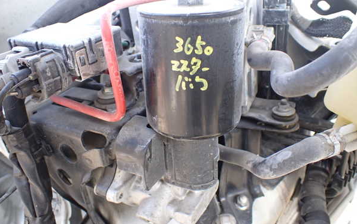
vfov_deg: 39.5
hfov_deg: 59.6
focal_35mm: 32
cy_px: 106
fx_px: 311
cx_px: 178
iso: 250
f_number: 2.3
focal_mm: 5.4
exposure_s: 1/125
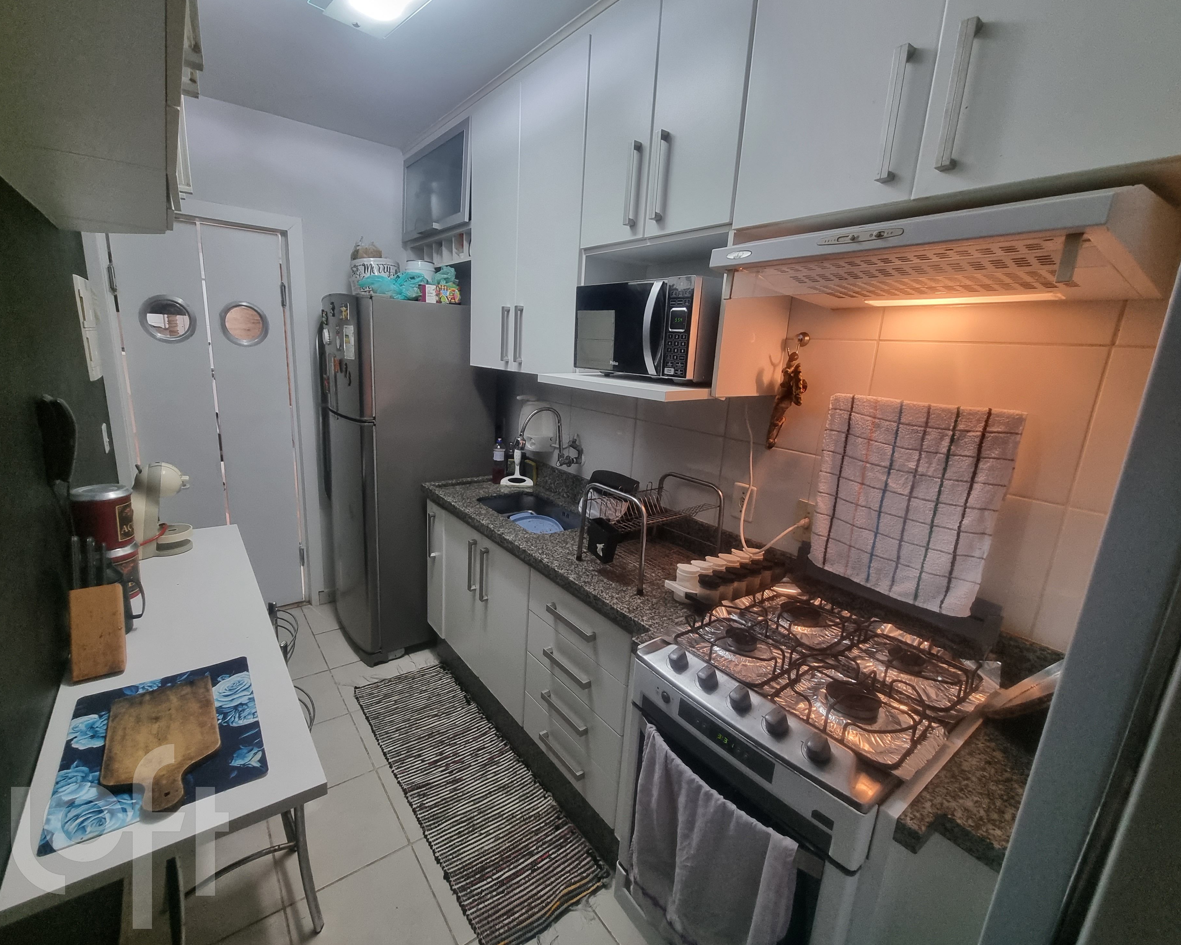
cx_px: 555
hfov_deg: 100.6
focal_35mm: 14
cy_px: 470
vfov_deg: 88.0
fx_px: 489
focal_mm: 2.2
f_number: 2.2
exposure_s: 1/60
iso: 400
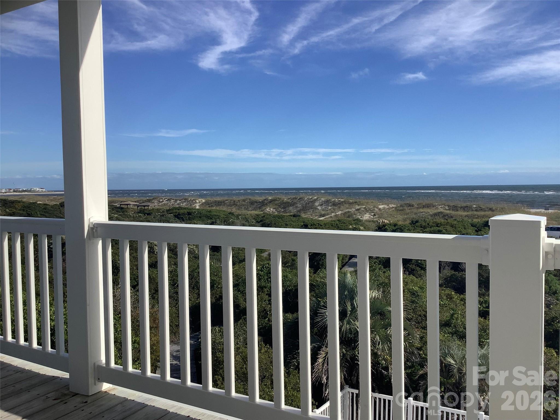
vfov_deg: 45.4
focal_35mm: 31
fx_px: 502
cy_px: 210
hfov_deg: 58.4
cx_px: 280
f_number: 2.4
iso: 25
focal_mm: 3.3
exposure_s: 1/2092
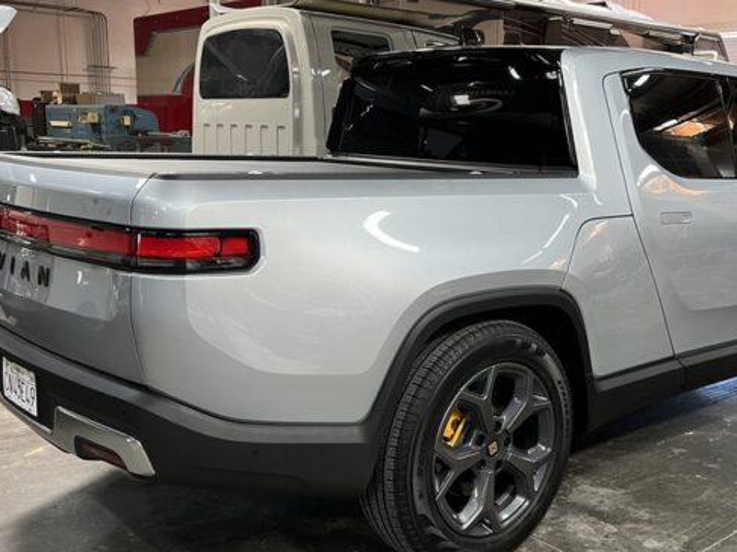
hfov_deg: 45.5
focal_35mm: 41
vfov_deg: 35.1
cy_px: 290
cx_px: 452
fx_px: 873
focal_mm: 5.7
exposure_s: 1/60
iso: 160
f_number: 1.5
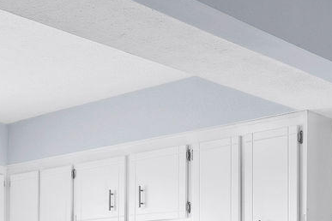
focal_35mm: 78
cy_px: 292
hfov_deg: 23.4
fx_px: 717
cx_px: -88
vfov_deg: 16.5
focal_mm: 14.7
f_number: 8
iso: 320
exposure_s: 1/2.5
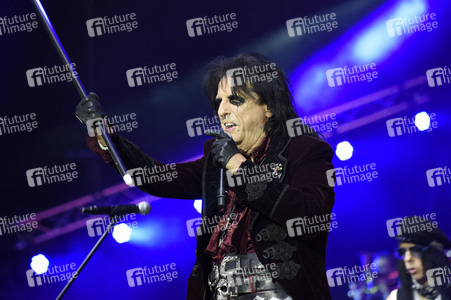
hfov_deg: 11.1
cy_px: 150
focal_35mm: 185
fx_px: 2316
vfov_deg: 7.4
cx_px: 226
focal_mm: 185
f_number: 5.6
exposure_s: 1/60
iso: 2000
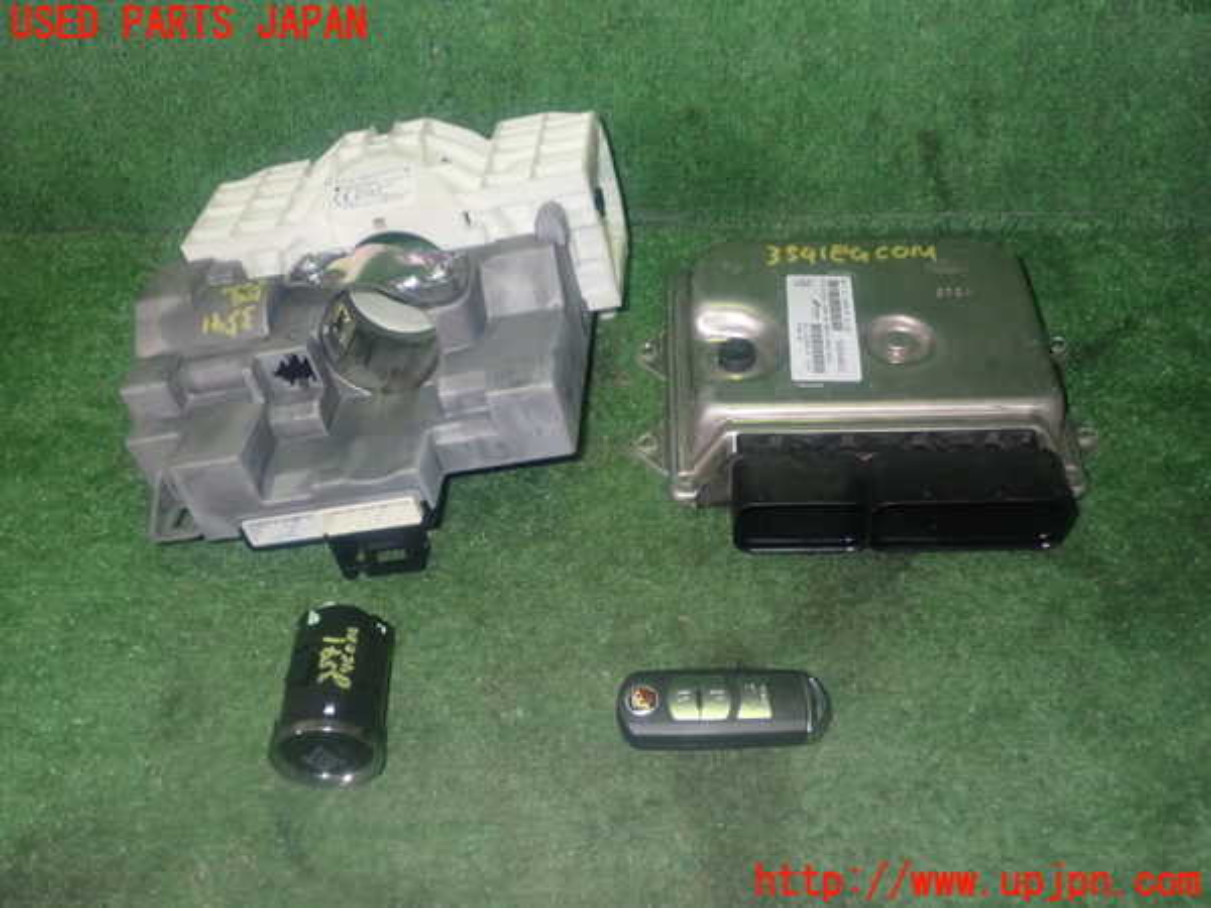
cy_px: 454
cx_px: 606
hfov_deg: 51.4
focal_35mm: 36
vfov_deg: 39.7
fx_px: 1259
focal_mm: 6.37
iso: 800
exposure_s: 1/40
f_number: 7.1
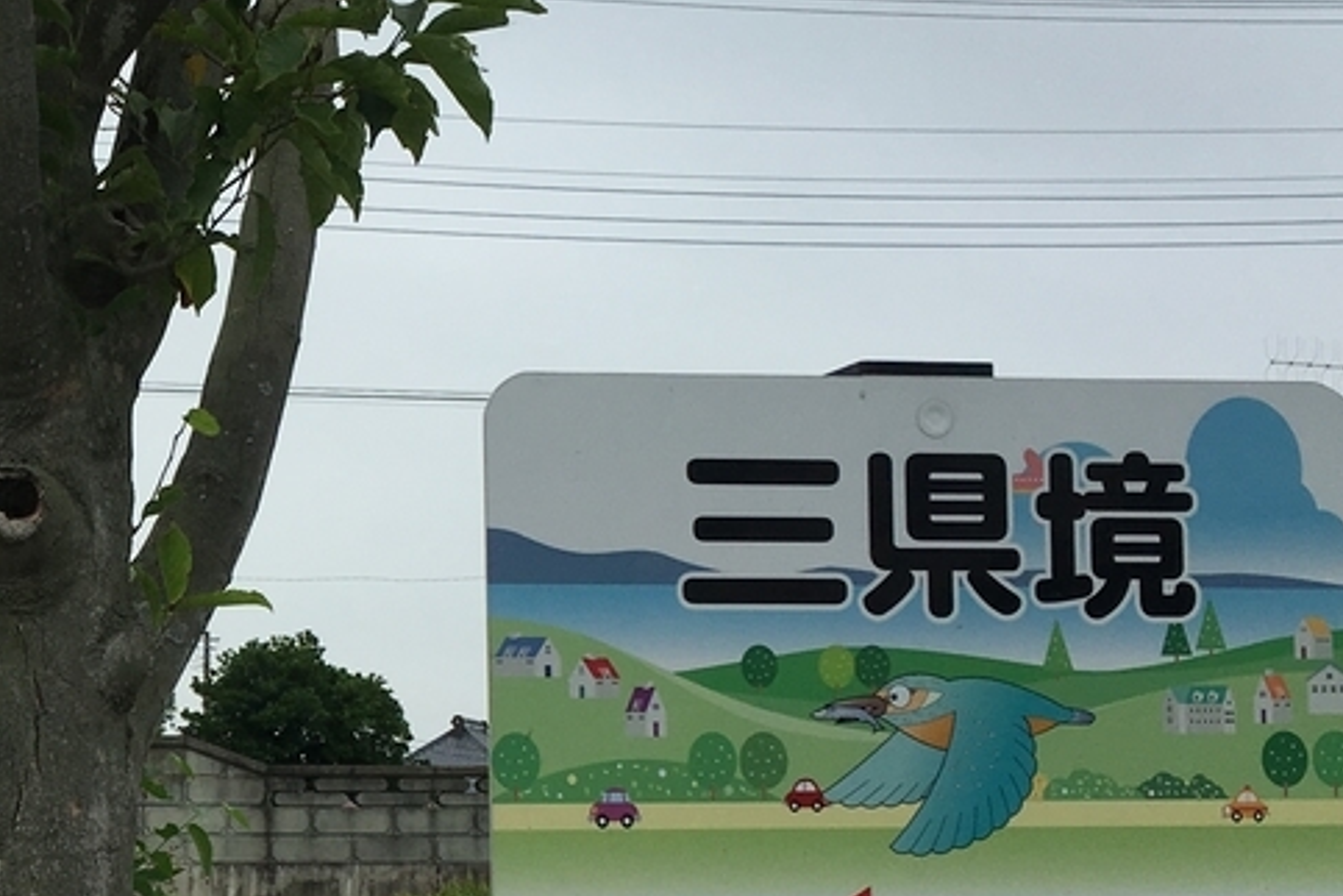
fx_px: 2798
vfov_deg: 18.0
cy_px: 765
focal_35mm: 75
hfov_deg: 25.2
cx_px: -103
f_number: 2.2
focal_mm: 4.15
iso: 25
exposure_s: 1/950
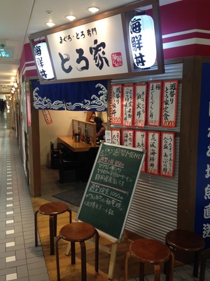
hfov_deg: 42.9
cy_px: 140
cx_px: 105
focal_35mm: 33
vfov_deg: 55.4
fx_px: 267
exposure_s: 1/20
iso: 64
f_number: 2.4
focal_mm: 4.12
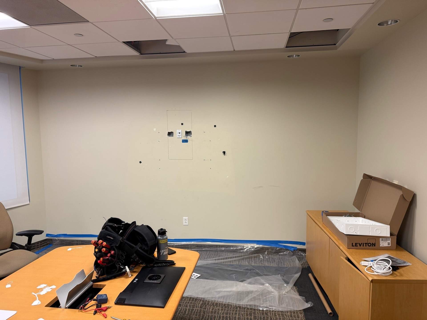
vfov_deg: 56.8
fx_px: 296
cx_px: 214
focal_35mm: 24
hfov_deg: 71.6
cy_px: 160
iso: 160
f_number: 1.78
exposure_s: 1/60
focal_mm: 6.76
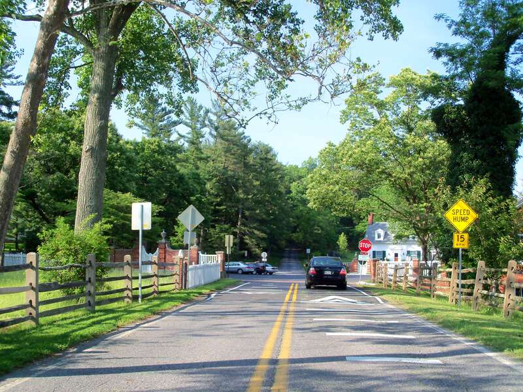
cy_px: 196
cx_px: 262
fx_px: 604
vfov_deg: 36.0
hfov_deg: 46.8
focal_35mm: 40
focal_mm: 7.2
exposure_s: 1/400
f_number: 3.1
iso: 80
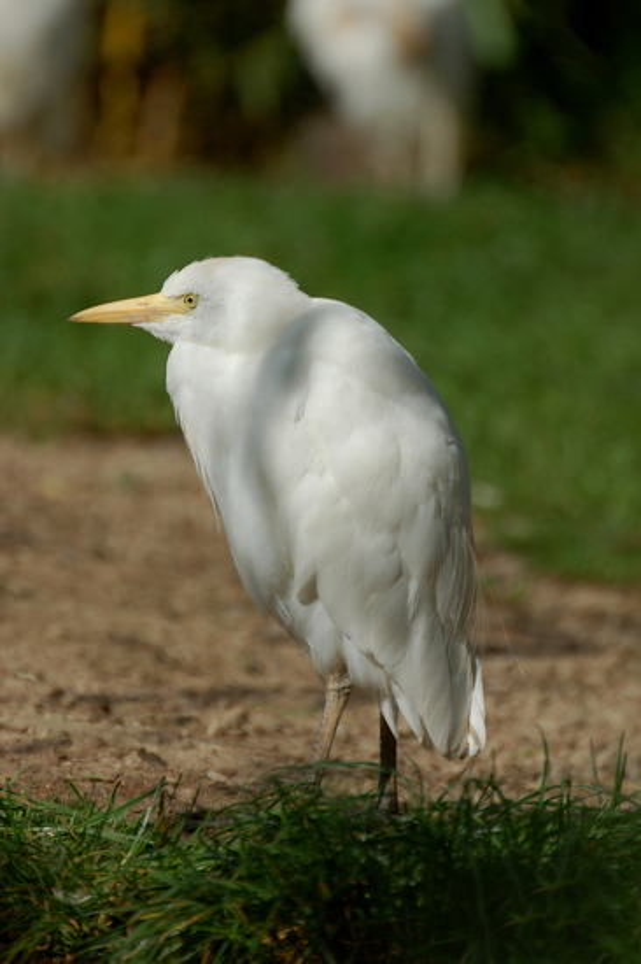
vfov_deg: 3.8
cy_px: 482
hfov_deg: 2.5
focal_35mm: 540
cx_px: 320
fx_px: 14440
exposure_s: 1/1000
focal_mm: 360
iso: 200
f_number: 6.3
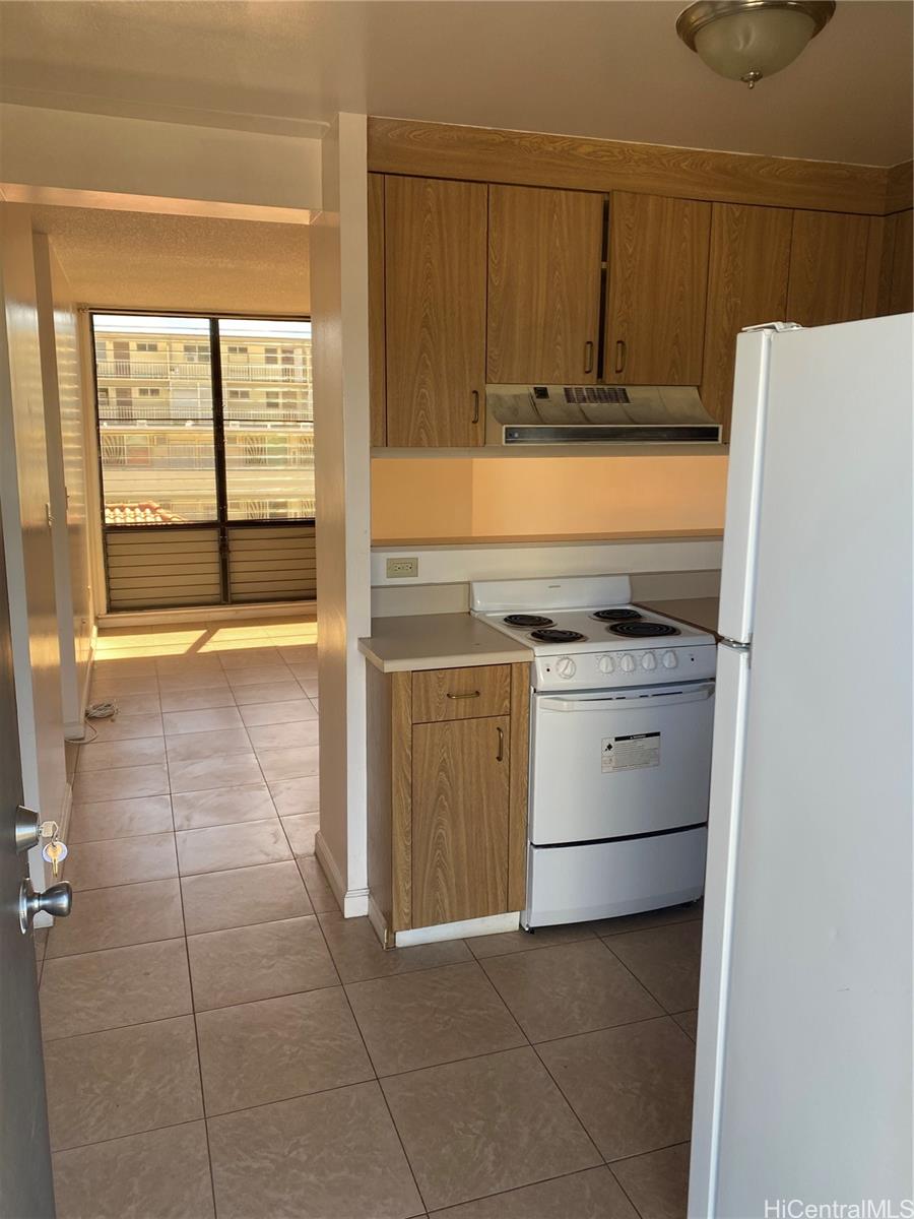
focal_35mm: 26
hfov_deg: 53.1
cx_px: 457
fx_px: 915
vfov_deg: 67.3
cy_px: 610
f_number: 1.8
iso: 40
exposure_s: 1/122
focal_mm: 4.25
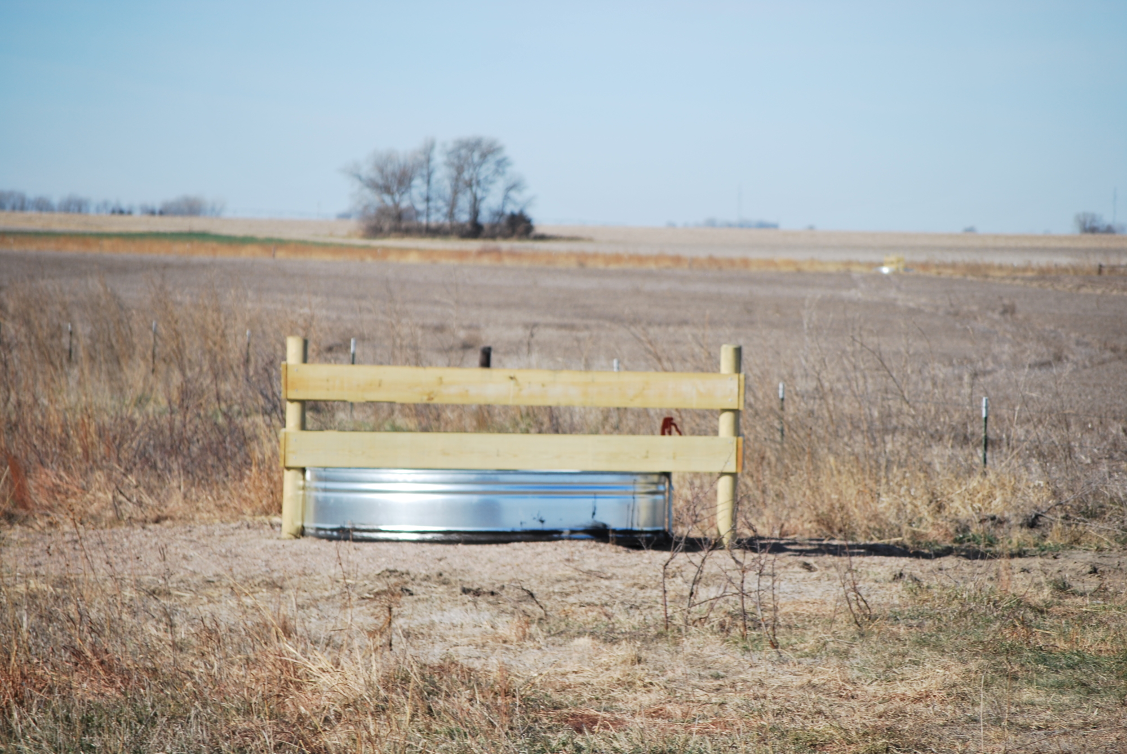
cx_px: 564
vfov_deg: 6.8
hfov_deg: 10.1
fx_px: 6347
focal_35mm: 202
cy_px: 377
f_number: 5.6
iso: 100
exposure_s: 1/500
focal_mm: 135
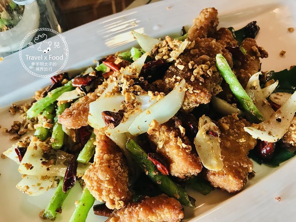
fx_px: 239
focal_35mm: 28
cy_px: 111
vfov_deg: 49.7
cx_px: 148
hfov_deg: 63.4
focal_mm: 3.99
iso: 40
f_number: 1.8
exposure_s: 1/30
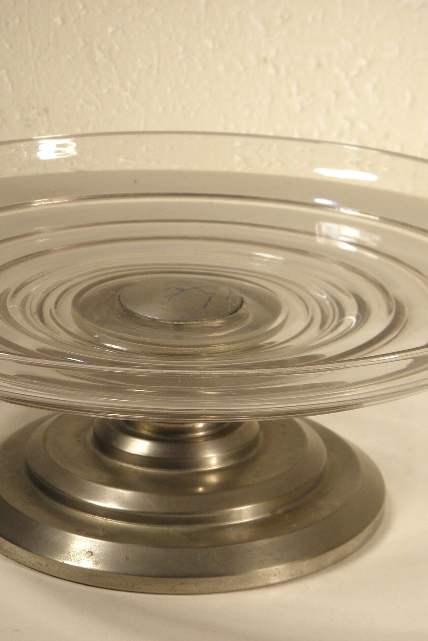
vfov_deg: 21.5
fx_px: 1694
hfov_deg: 14.4
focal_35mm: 95
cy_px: 319
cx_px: 172
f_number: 4.3
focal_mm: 12.2
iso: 100
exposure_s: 1/50
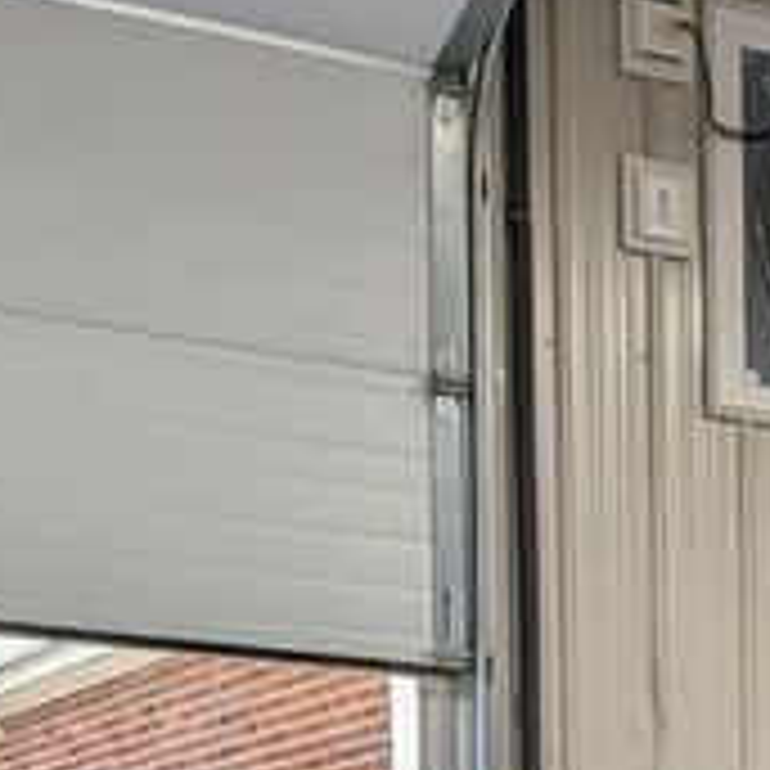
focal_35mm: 127
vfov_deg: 12.1
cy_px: 1565
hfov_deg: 12.9
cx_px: 1229
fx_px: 3196
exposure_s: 1/67.9
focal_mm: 6.81
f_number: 1.85
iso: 40
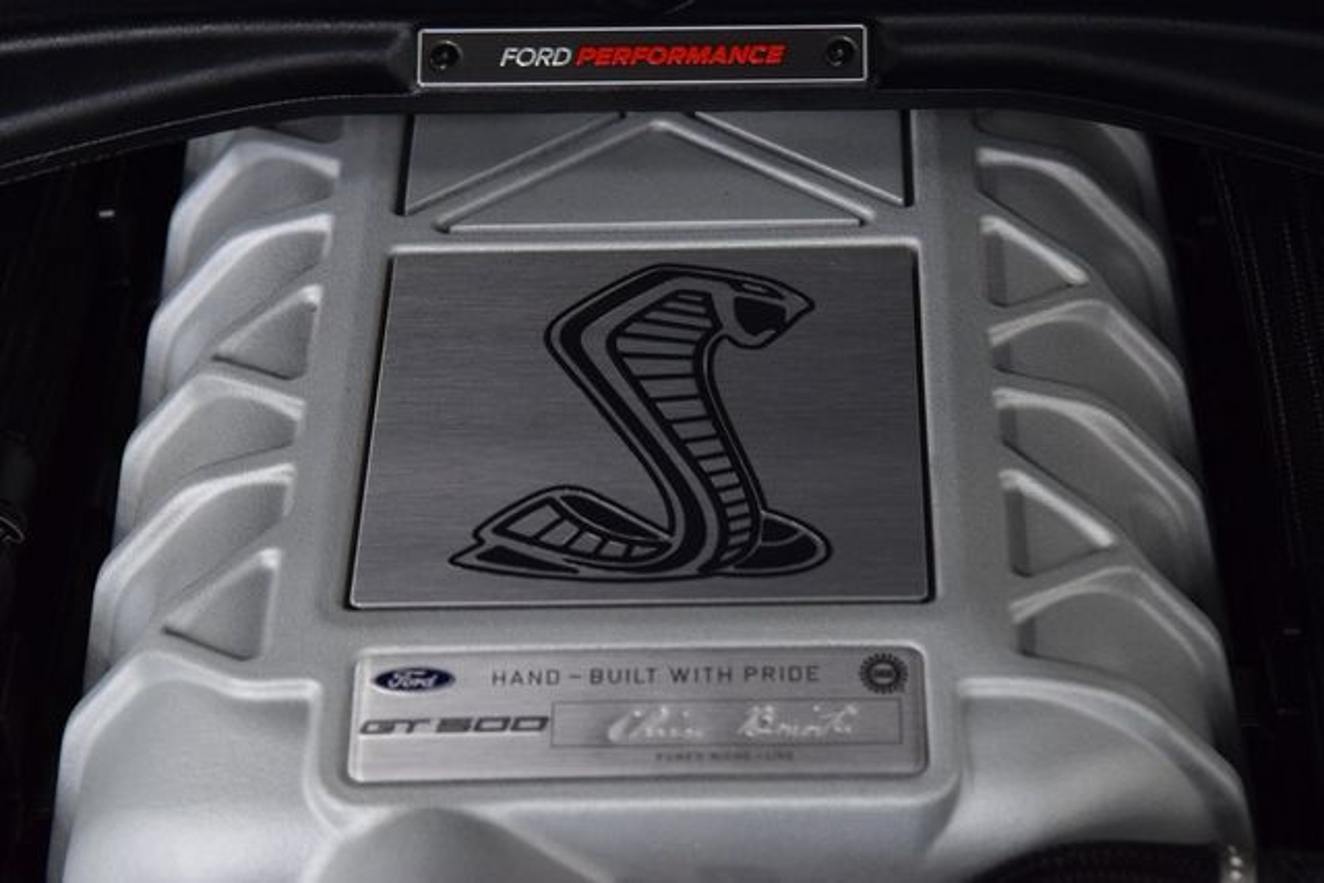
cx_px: 662
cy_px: 442
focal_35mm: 105
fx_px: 3862
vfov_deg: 13.0
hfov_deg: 19.5
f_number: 7.1
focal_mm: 70
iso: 1600
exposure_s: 1/30
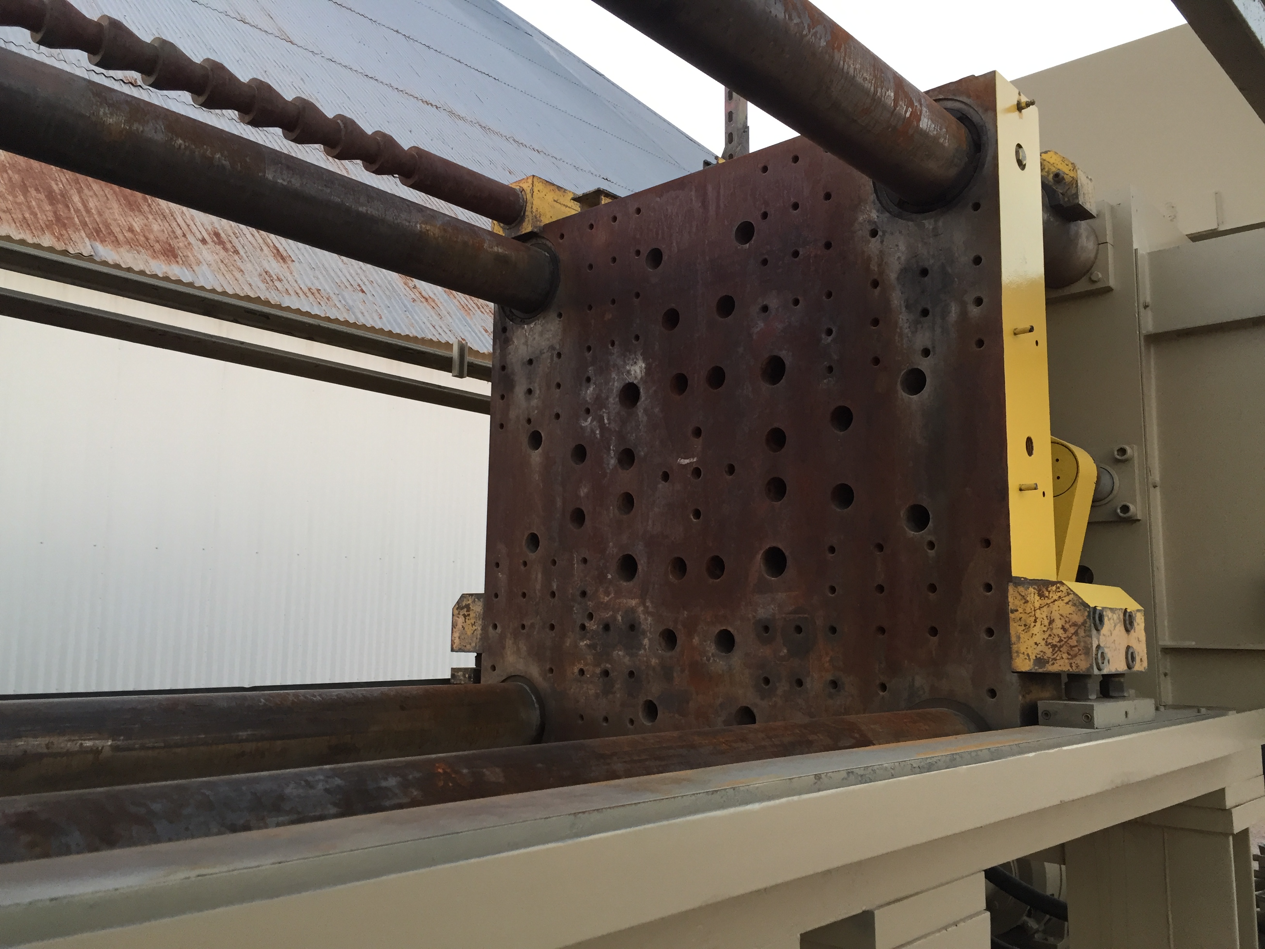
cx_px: 632
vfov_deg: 48.2
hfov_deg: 61.7
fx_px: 1060
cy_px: 474
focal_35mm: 29
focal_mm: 4.15
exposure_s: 1/30
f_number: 2.2
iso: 40
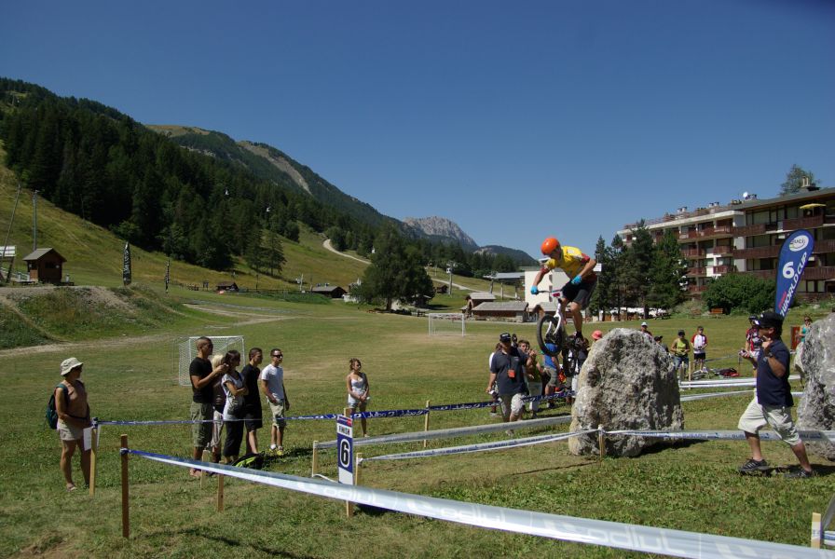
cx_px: 418
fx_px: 627
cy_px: 280
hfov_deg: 67.3
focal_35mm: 27
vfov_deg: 48.1
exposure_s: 1/3000
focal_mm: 17.5
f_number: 4
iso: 200
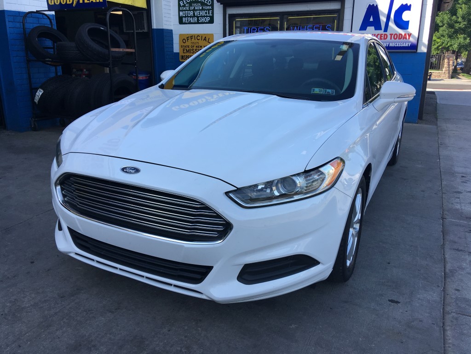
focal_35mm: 29
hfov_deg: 61.7
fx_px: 395
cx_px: 236
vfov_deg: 48.2
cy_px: 177
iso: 25
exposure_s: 1/530
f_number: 2.2
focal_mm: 4.15
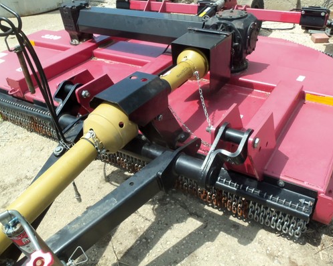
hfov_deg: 57.1
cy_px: 133
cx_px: 182
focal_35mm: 31
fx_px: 305
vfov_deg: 47.1
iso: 80
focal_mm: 5.2
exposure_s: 1/100
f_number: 8.6
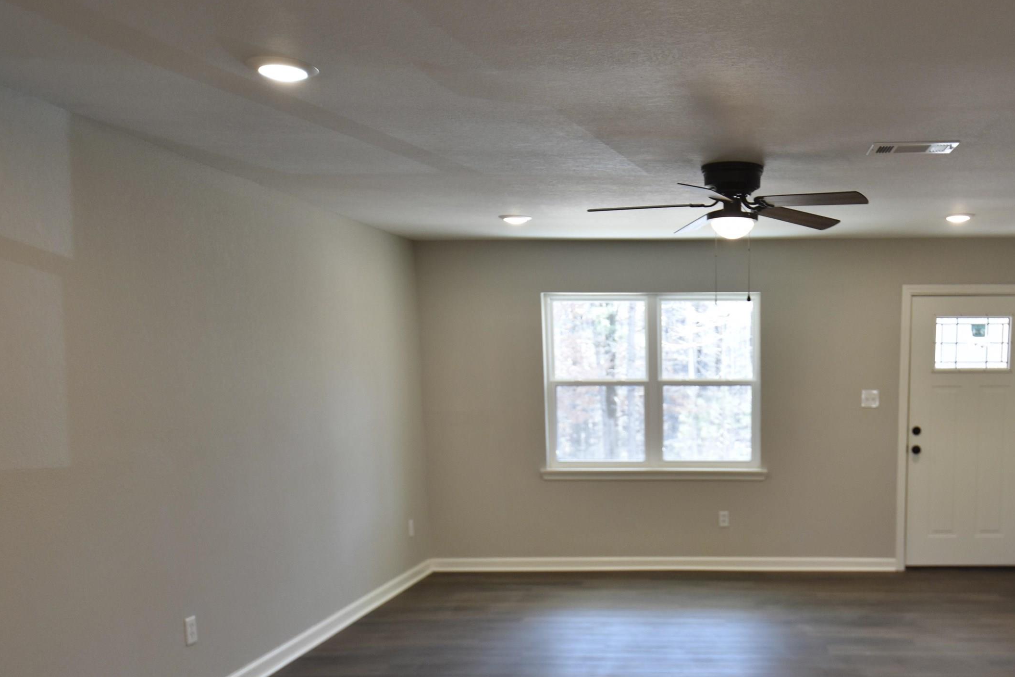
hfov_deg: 55.8
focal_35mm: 33
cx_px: 713
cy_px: 434
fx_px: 923
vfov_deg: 39.9
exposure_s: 1/80
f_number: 4.5
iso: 400
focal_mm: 15
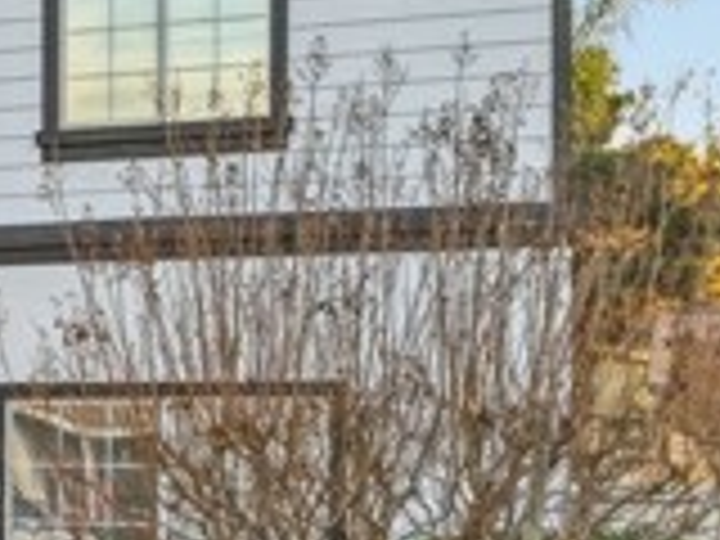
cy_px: 410
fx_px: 1997
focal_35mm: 96
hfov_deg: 17.4
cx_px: -490
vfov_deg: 15.3
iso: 200
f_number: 1.8
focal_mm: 8.7
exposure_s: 1/500
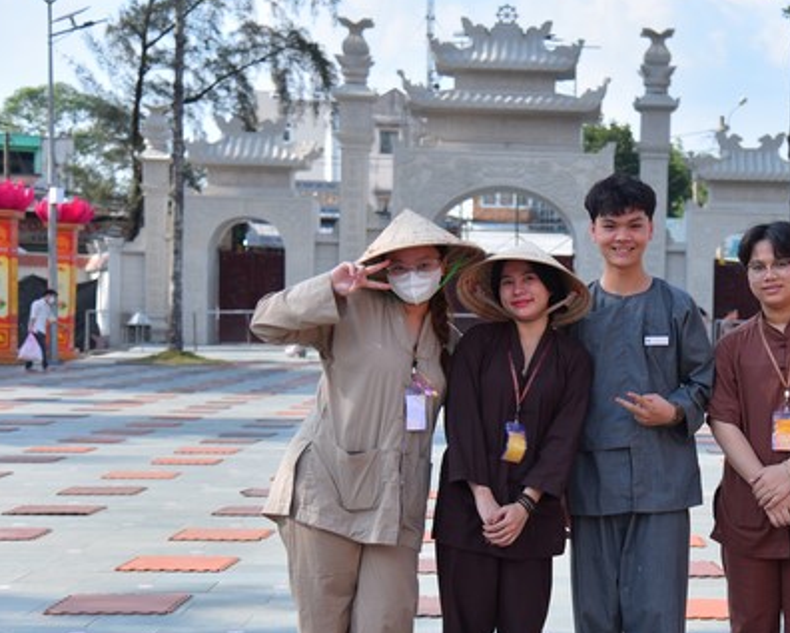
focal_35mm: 77
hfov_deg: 24.4
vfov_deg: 19.9
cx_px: 630
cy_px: 373
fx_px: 1801
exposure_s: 1/800
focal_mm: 50
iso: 125
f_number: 4.5
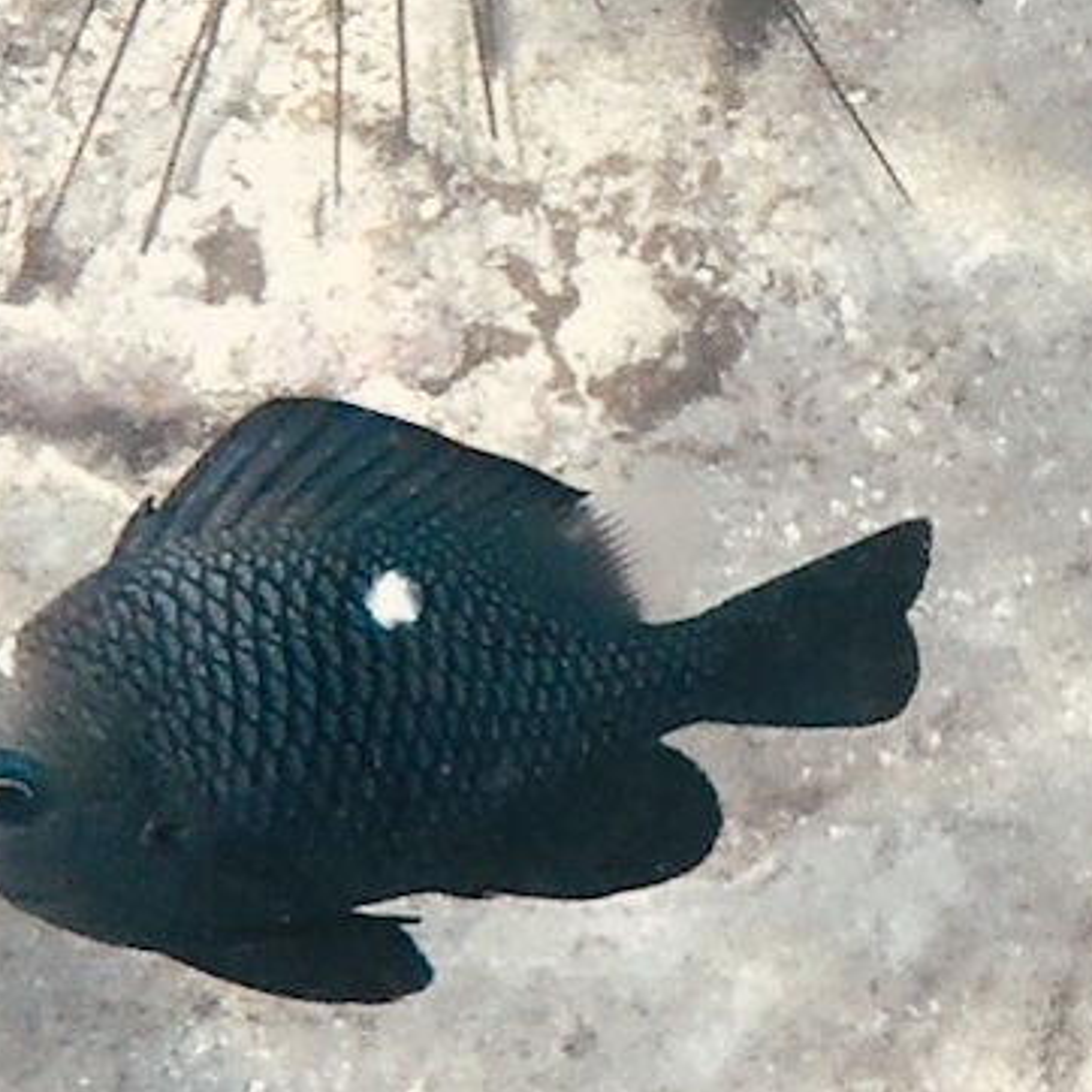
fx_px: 2177
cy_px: 680
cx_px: 365
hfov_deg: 28.0
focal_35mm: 61
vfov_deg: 28.1
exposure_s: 1/250
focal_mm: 7.4
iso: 100
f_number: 4.2
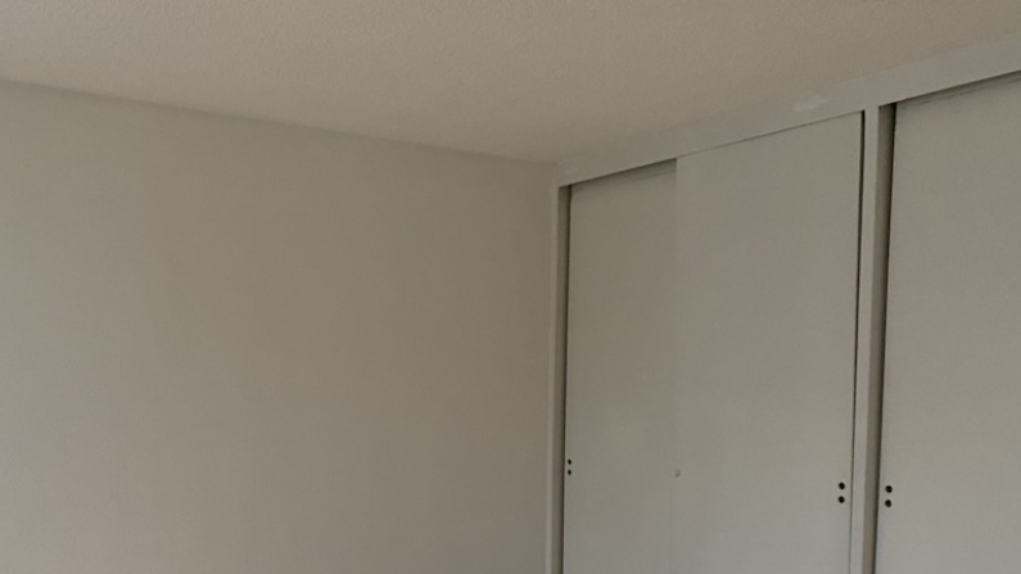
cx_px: 402
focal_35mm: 38
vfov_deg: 30.2
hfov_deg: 52.4
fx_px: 1029
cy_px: 487
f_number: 1.8
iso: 250
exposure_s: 1/60
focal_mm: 4.25
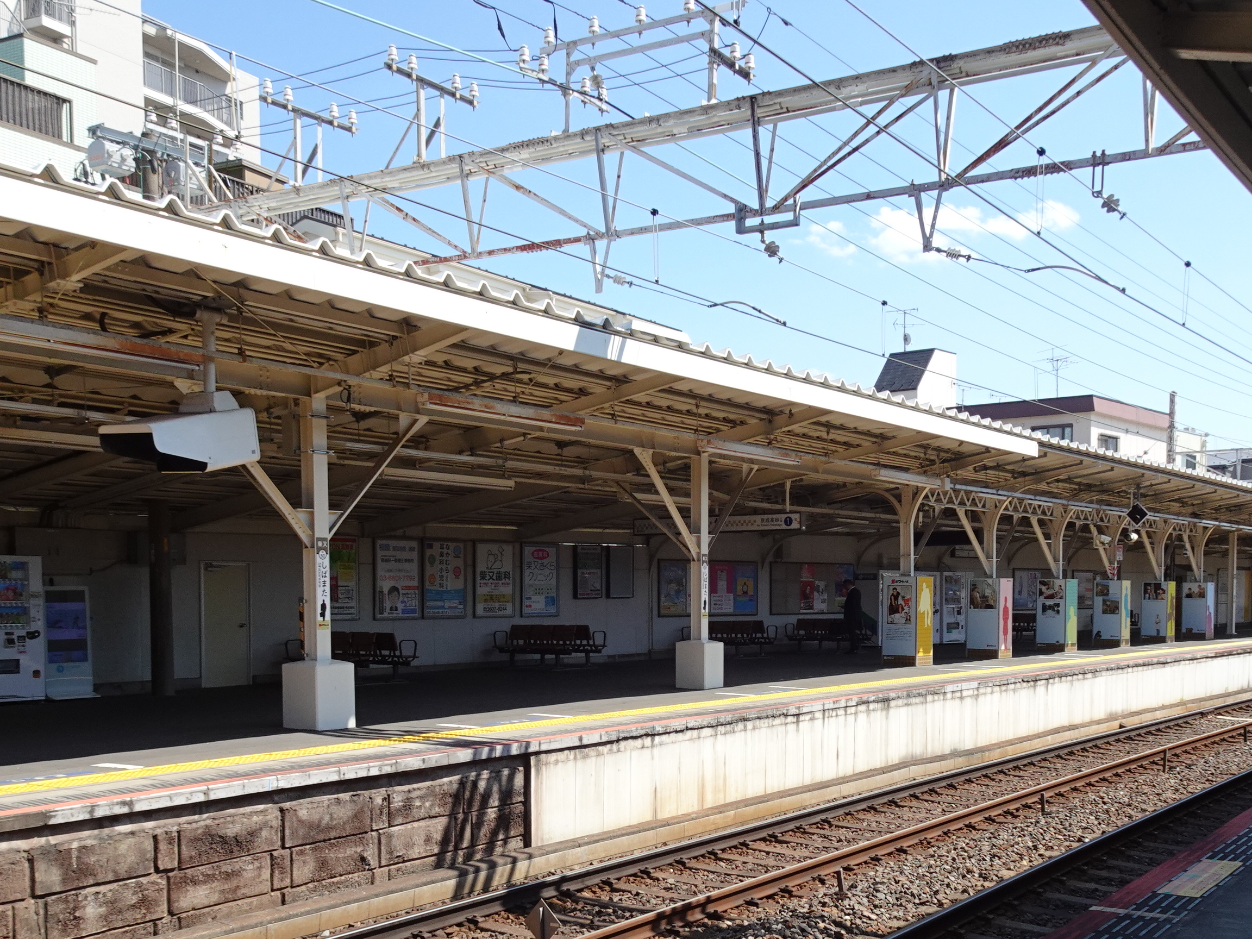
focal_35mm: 38
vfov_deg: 37.0
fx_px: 1374
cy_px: 679
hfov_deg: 48.7
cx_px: 742
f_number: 3.5
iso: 80
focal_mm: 4.25
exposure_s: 1/500
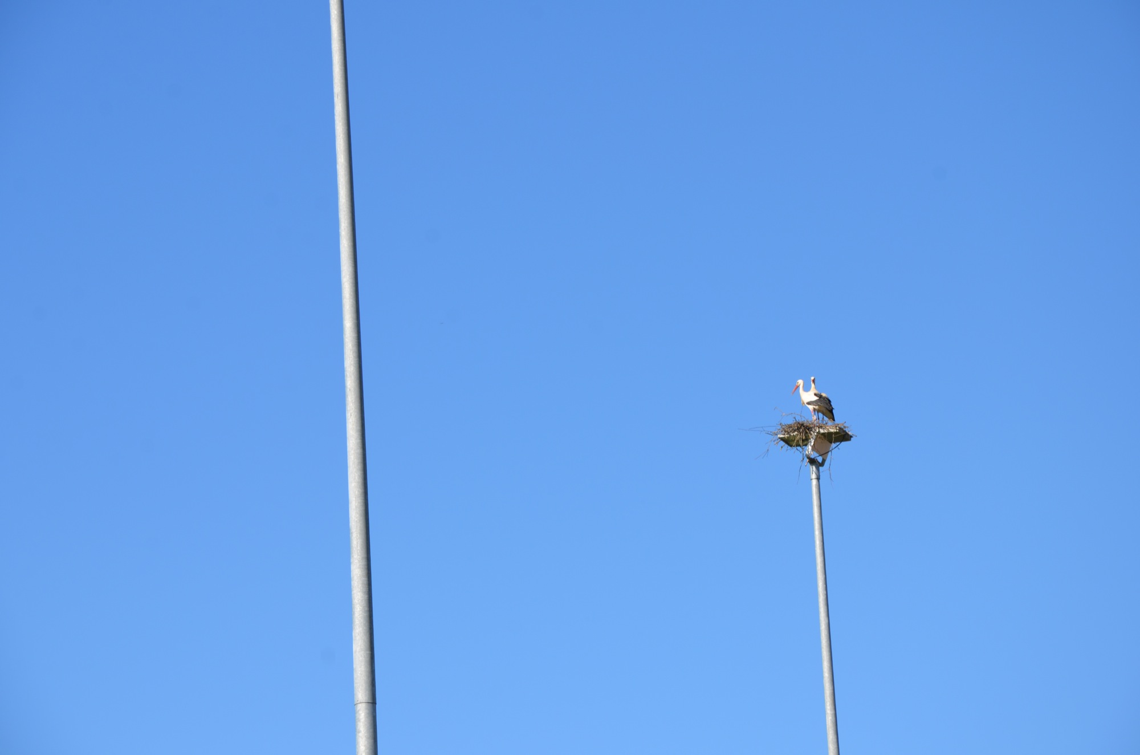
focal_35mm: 158
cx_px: 570
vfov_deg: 8.7
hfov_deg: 13.1
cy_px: 378
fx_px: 4976
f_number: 8
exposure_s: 1/250
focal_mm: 105
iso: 125
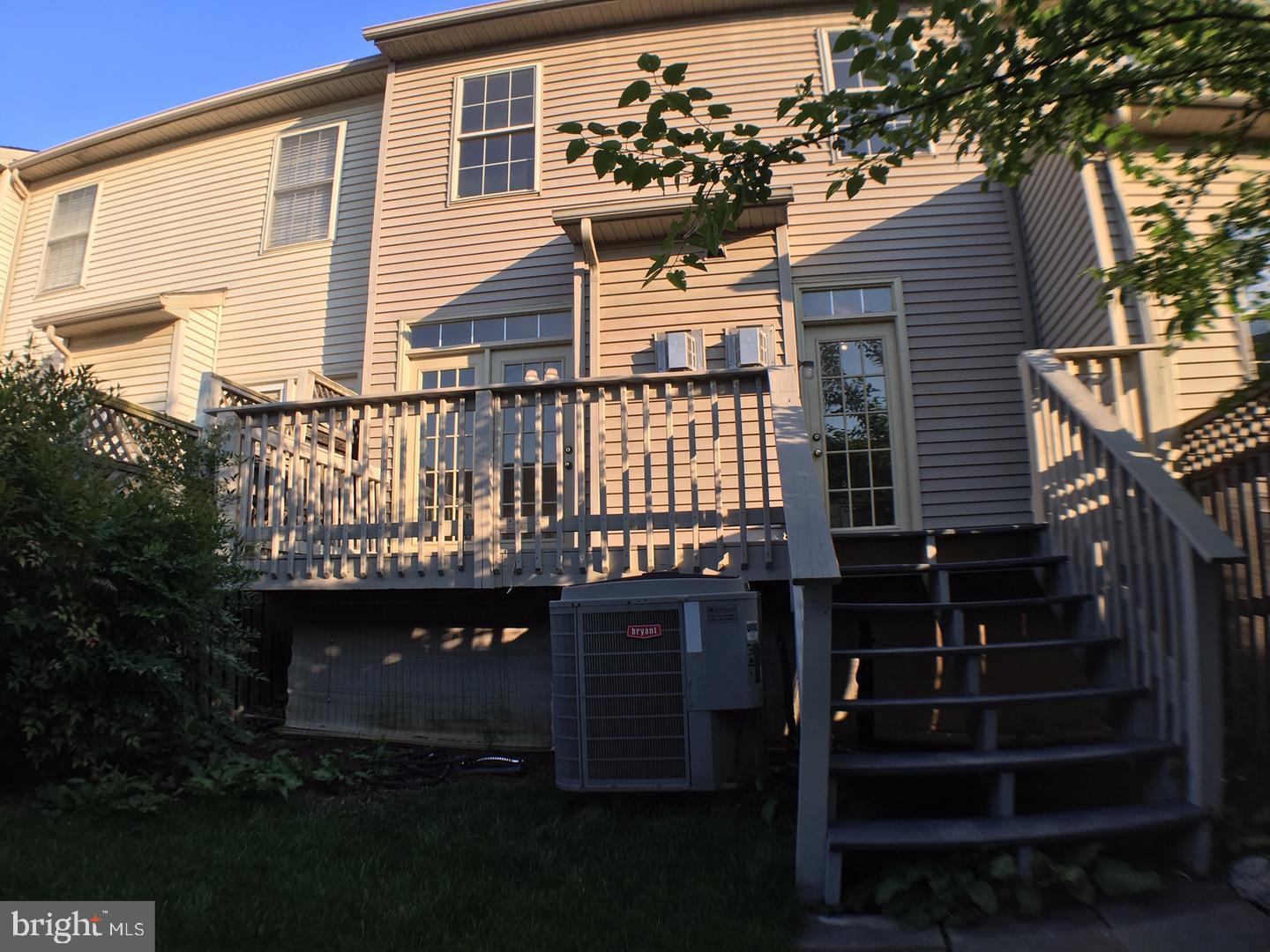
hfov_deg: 61.7
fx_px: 1064
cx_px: 635
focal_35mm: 29
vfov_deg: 48.2
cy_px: 476
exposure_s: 1/545
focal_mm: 4.15
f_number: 2.2
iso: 25
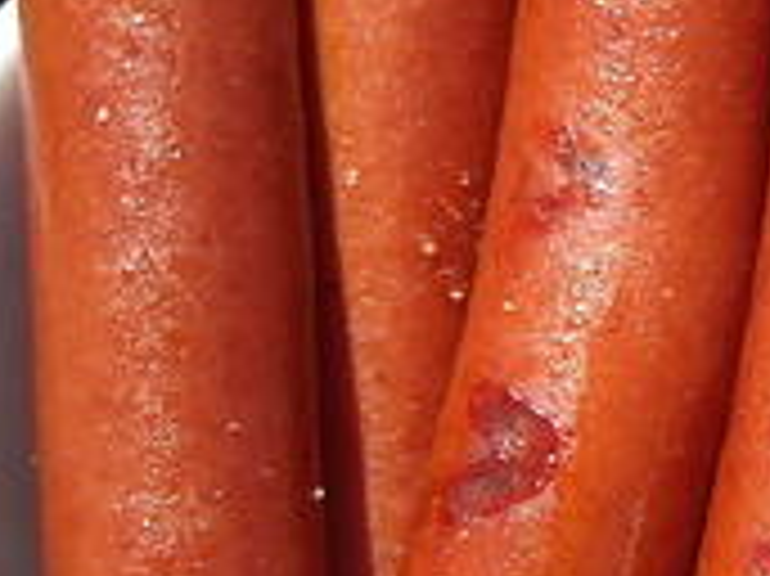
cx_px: 729
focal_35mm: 184
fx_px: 4090
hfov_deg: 10.7
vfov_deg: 8.1
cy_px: 241
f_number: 5.6
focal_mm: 5.7
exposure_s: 1/228
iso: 64
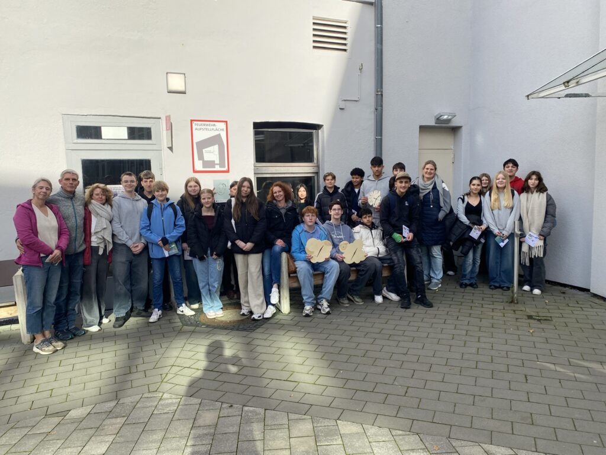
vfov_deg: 53.1
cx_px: 303
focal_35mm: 26
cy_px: 228
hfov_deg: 67.3
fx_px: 455
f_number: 1.8
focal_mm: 4.25
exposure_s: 1/1565
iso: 32
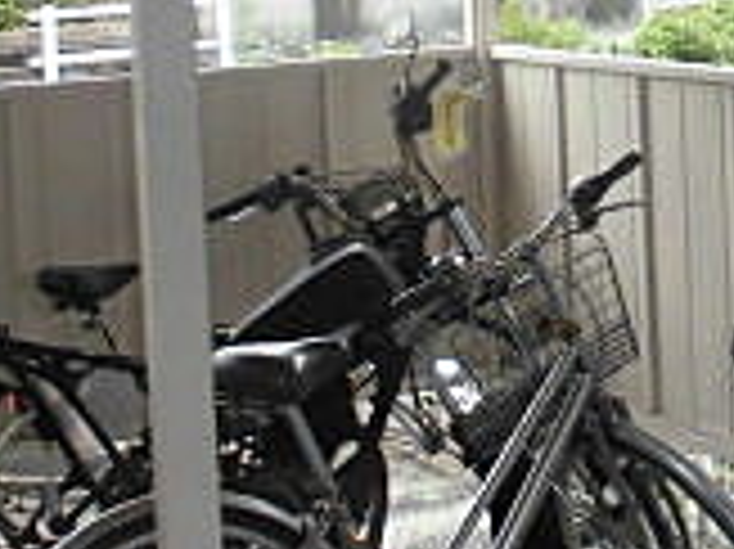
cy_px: -112
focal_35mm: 102
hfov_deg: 18.8
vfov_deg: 14.0
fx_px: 2161
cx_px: 707
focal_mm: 4.6
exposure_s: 1/125
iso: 100
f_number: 3.5
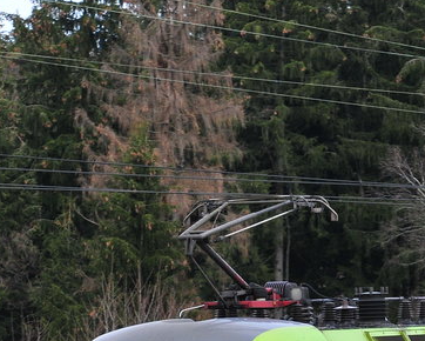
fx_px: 4103
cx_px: 296
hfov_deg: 5.9
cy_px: 454
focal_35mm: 326
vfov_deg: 4.7
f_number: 6.3
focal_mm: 70
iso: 400
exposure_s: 1/640
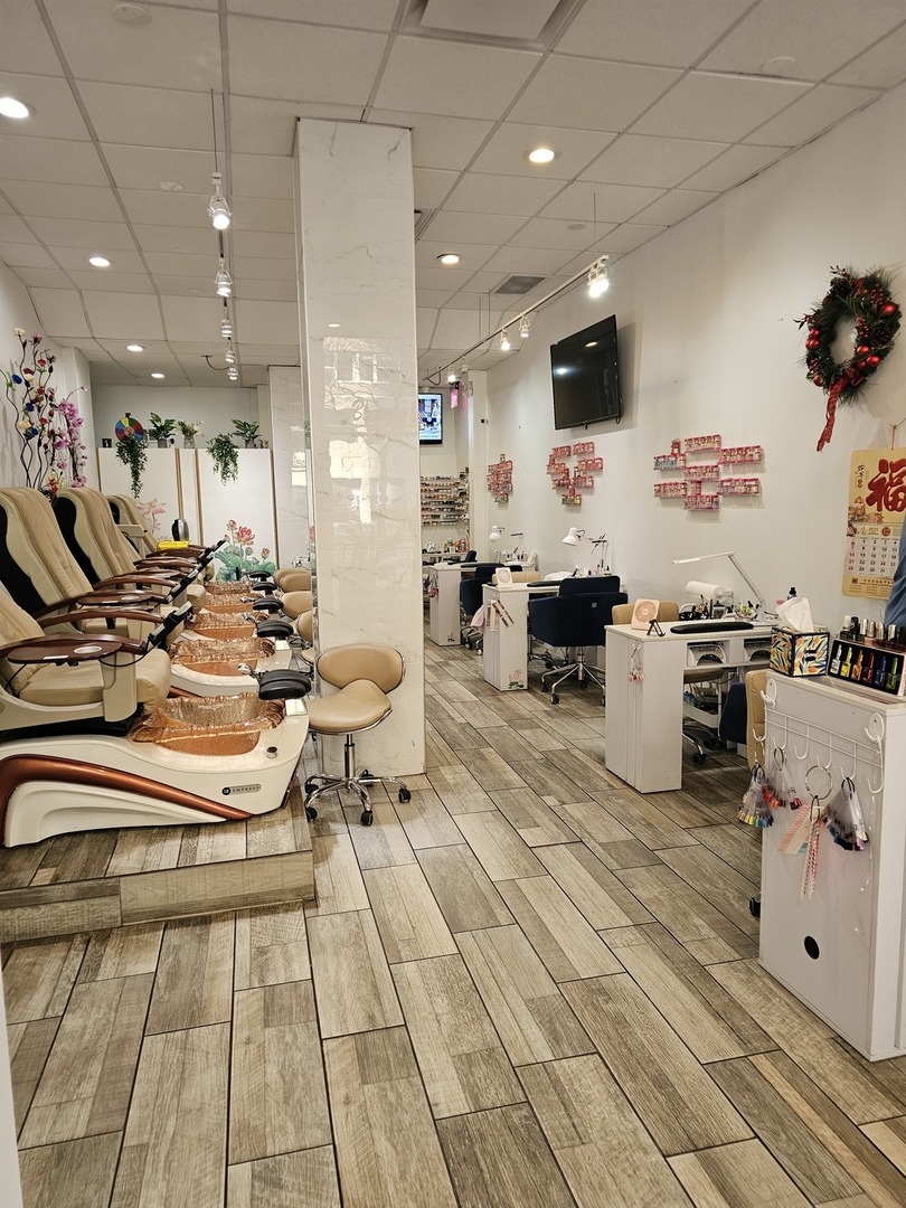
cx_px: 453
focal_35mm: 23
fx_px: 803
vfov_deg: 73.9
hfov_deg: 58.9
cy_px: 604
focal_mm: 6.3
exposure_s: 1/120
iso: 200
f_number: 1.7
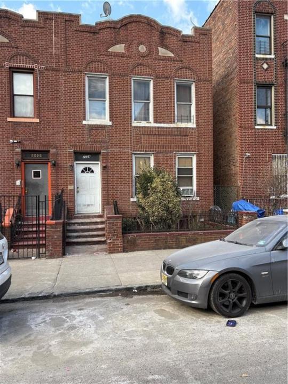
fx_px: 288
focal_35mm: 26
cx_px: 144
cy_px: 192
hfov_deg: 53.1
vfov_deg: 67.3
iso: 64
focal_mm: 5.96
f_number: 1.6
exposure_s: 1/782
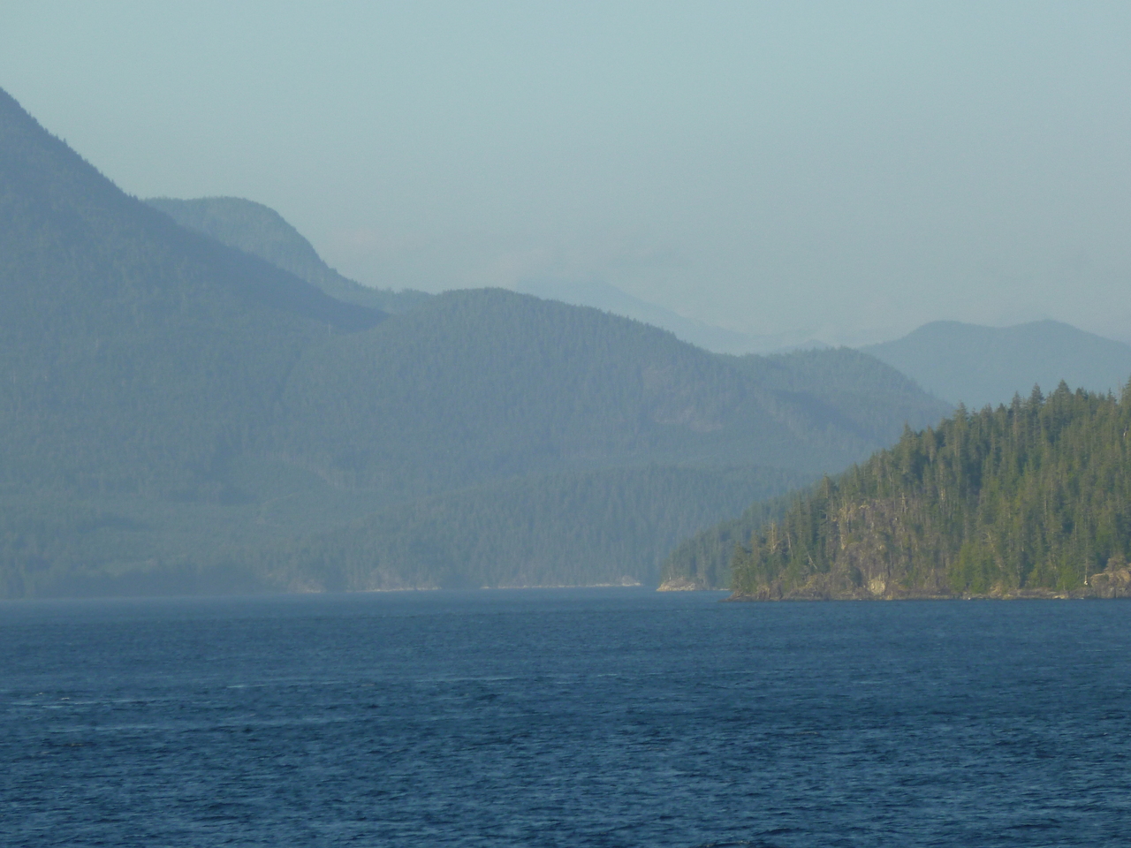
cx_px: 566
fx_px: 8168
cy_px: 424
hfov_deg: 7.9
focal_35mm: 250
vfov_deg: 5.9
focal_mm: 36
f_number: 5.9
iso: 80
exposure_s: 1/160
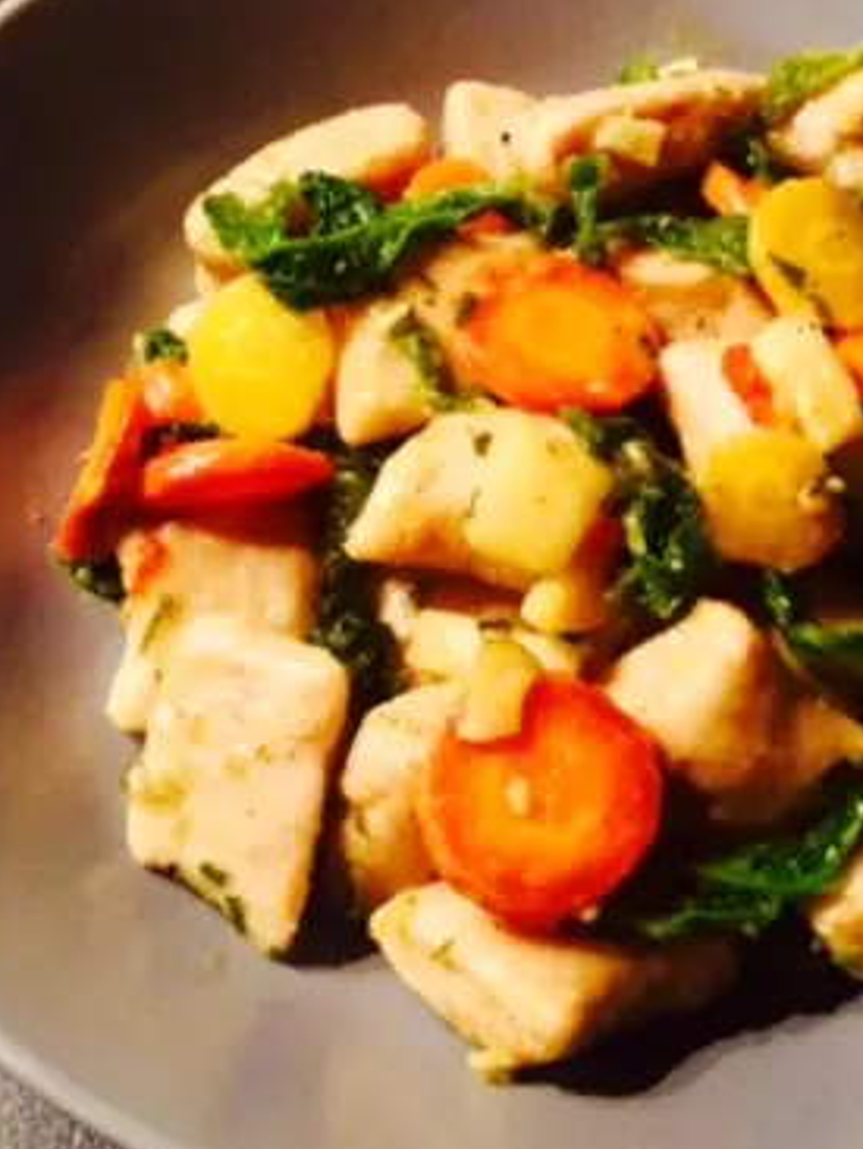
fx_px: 1893
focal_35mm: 57
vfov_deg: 33.5
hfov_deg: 25.3
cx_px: 665
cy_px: 392
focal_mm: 4.15
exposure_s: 1/25
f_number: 2.2
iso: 320
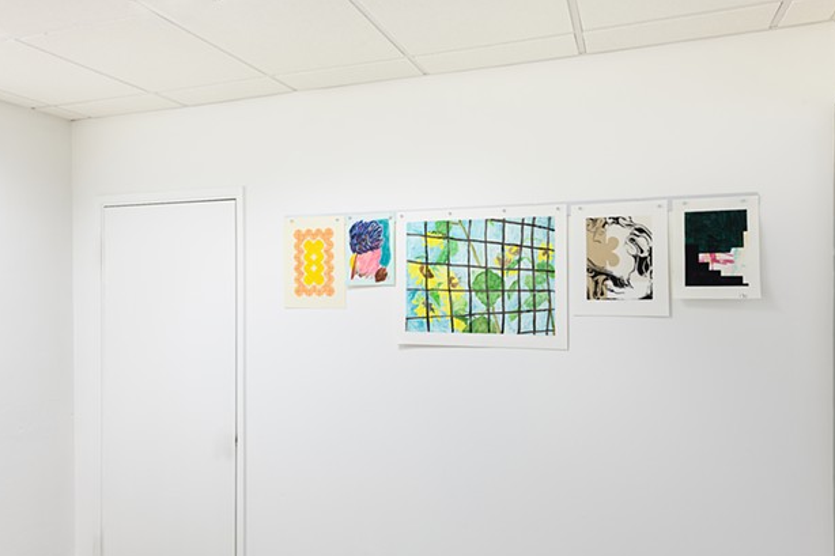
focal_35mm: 25
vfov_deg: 51.2
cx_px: 419
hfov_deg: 71.5
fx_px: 580
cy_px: 288
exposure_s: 1
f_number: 8
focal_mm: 24
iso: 64
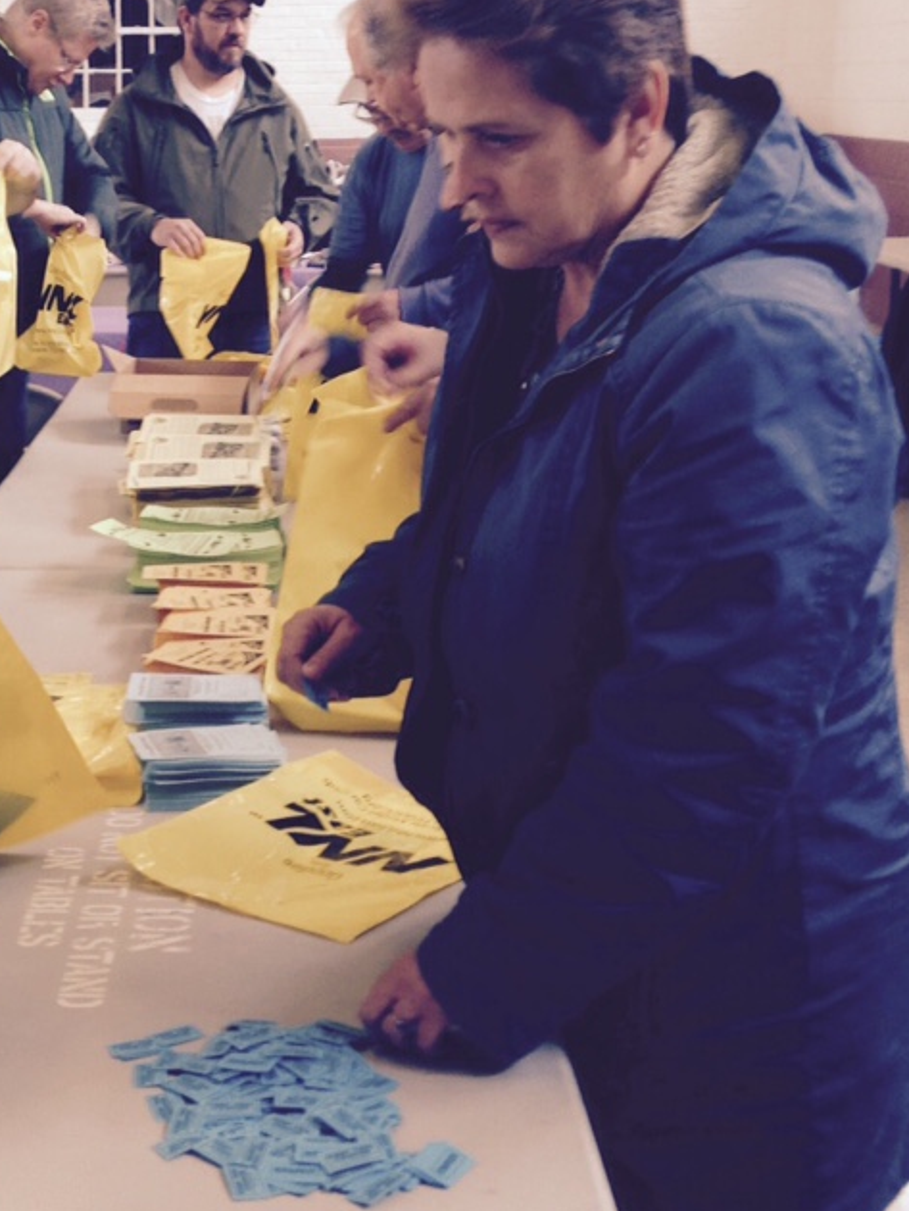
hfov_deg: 21.5
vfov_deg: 28.9
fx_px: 2344
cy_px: 515
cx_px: 125
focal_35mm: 67
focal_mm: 4.12
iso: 50
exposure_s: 1/20
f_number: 2.4
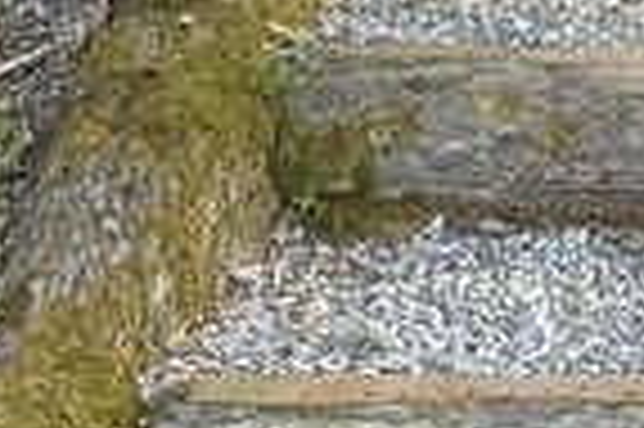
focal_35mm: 189
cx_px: 1009
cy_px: -644
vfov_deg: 6.8
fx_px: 3377
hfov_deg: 10.5
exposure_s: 1/163
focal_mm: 5.96
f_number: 1.6
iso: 40
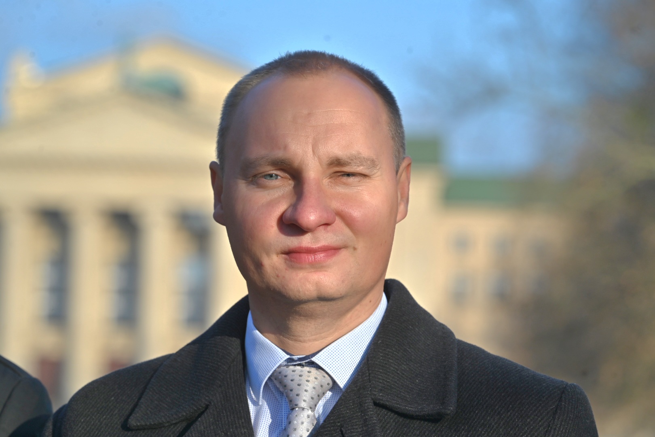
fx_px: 3275
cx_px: 328
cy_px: 218
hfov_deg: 11.4
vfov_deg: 7.6
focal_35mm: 180
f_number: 8
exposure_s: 1/400
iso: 100
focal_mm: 180
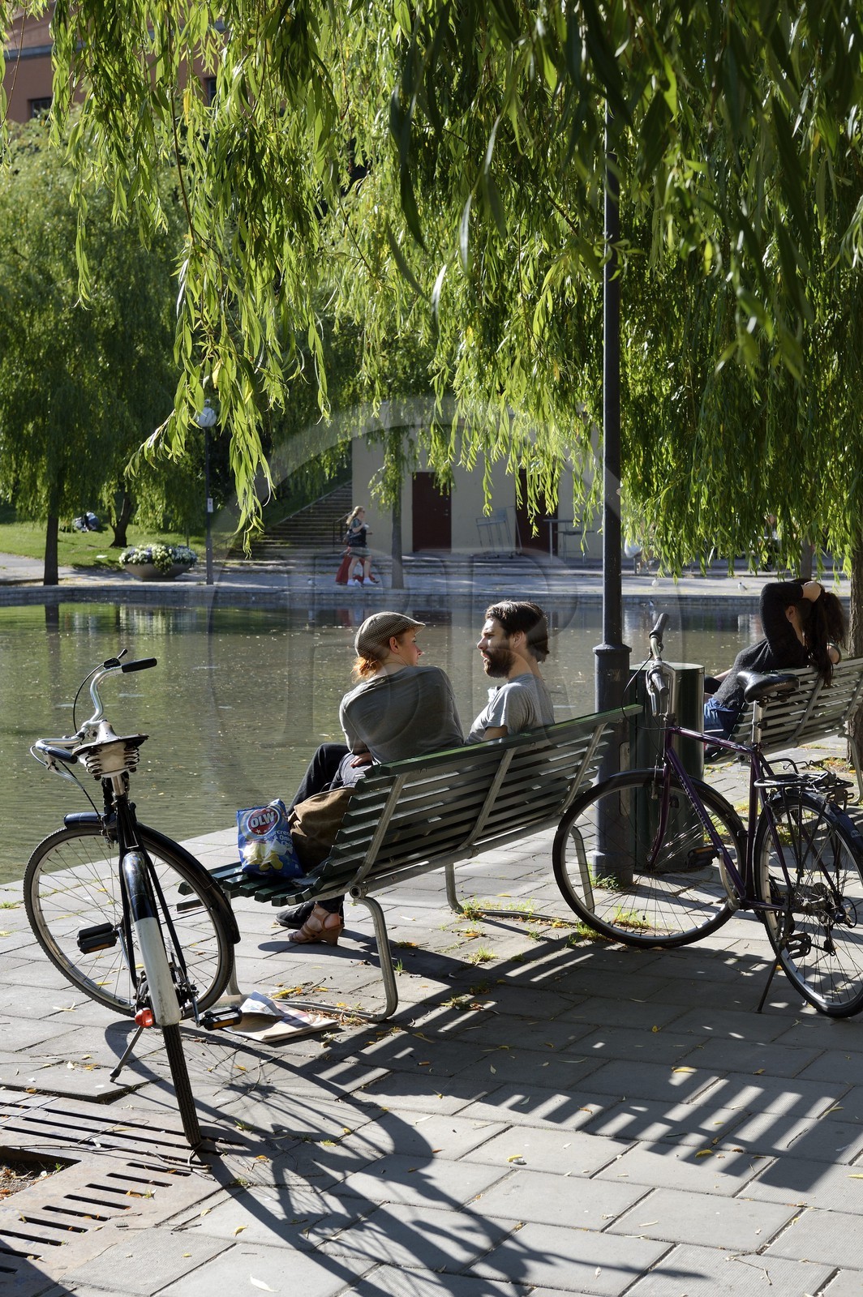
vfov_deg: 35.7
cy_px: 648
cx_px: 432
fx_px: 2017
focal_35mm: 56
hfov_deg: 24.2
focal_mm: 56
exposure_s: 1/250
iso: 200
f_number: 8
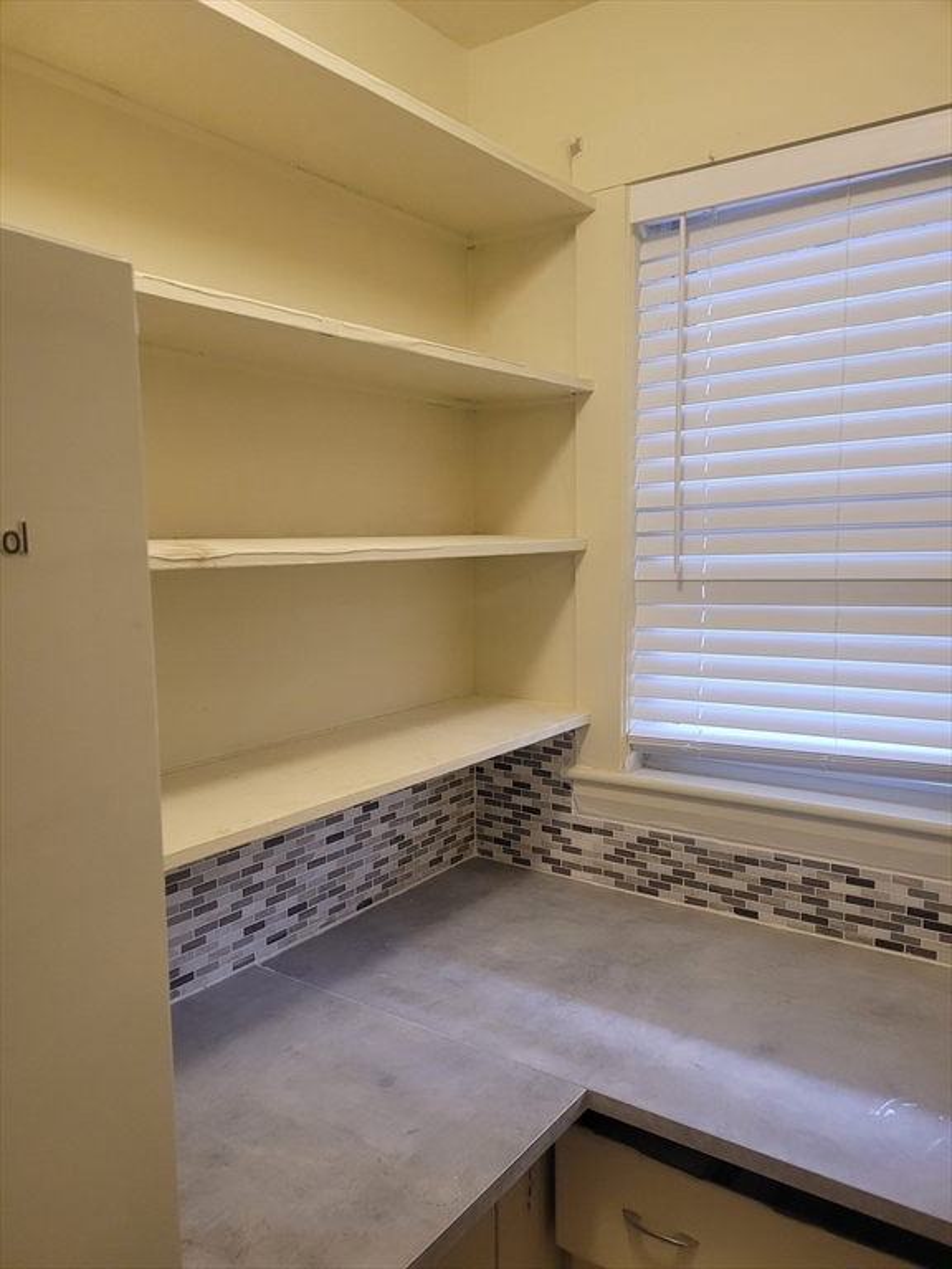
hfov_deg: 53.1
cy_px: 634
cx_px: 476
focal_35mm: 26
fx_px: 953
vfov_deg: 67.3
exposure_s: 1/120
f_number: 1.8
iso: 250
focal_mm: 5.4
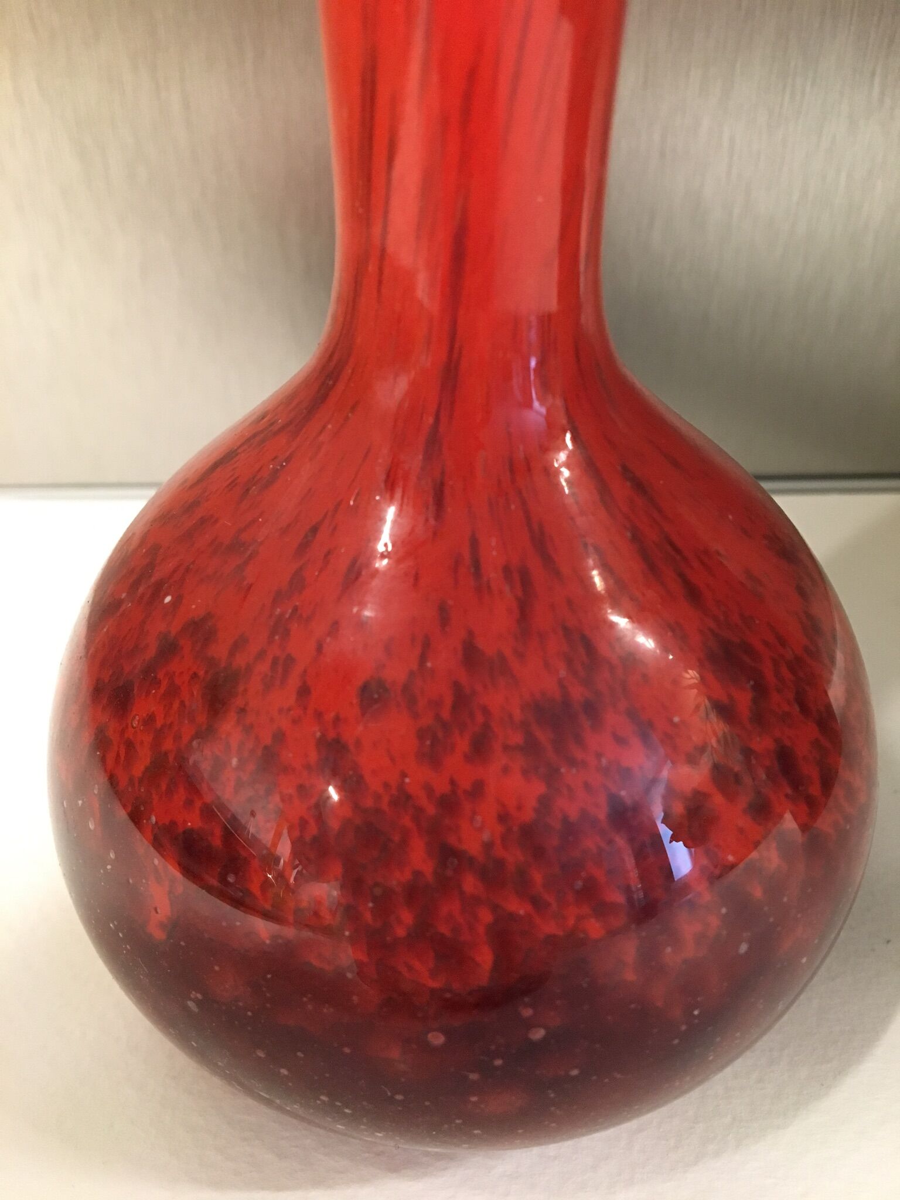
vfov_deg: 61.7
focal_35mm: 29
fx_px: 1005
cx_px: 450
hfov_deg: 48.2
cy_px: 600
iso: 200
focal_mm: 4.15
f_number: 2.2
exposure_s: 1/33
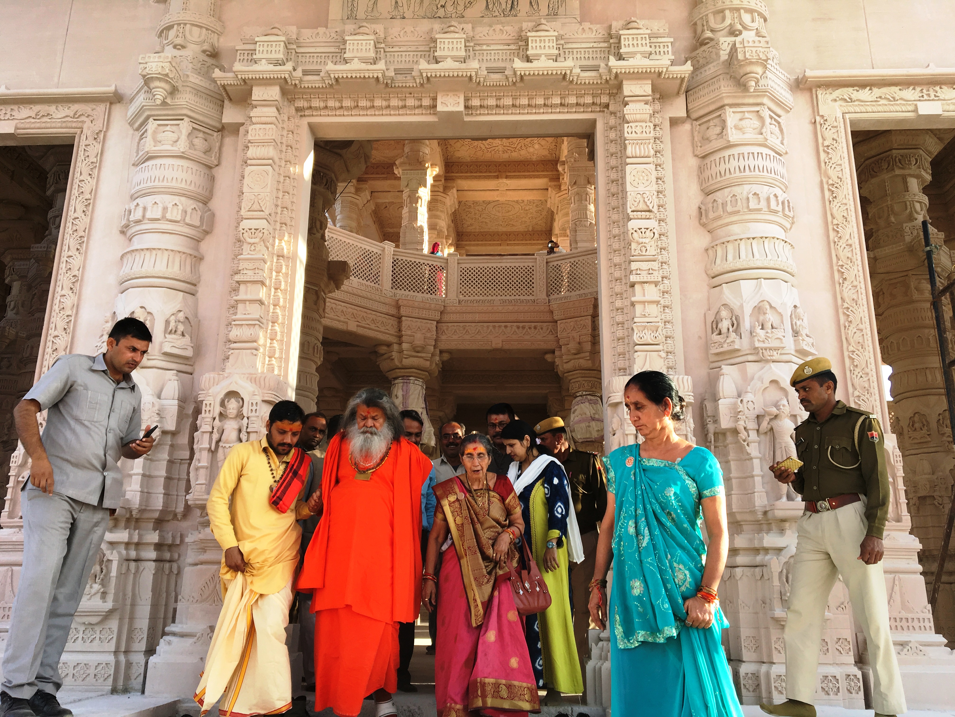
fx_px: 800
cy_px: 358
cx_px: 478
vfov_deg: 48.2
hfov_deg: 61.7
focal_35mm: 29
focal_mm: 4.15
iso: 25
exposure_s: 1/353
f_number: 2.2
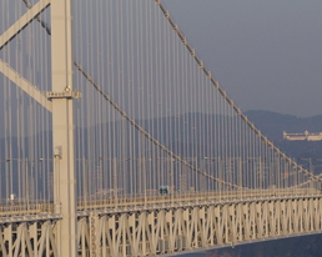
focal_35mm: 279
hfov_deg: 6.9
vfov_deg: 5.5
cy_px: 178
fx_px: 2657
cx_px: 70
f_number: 5
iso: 100
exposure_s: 1/640
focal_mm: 50
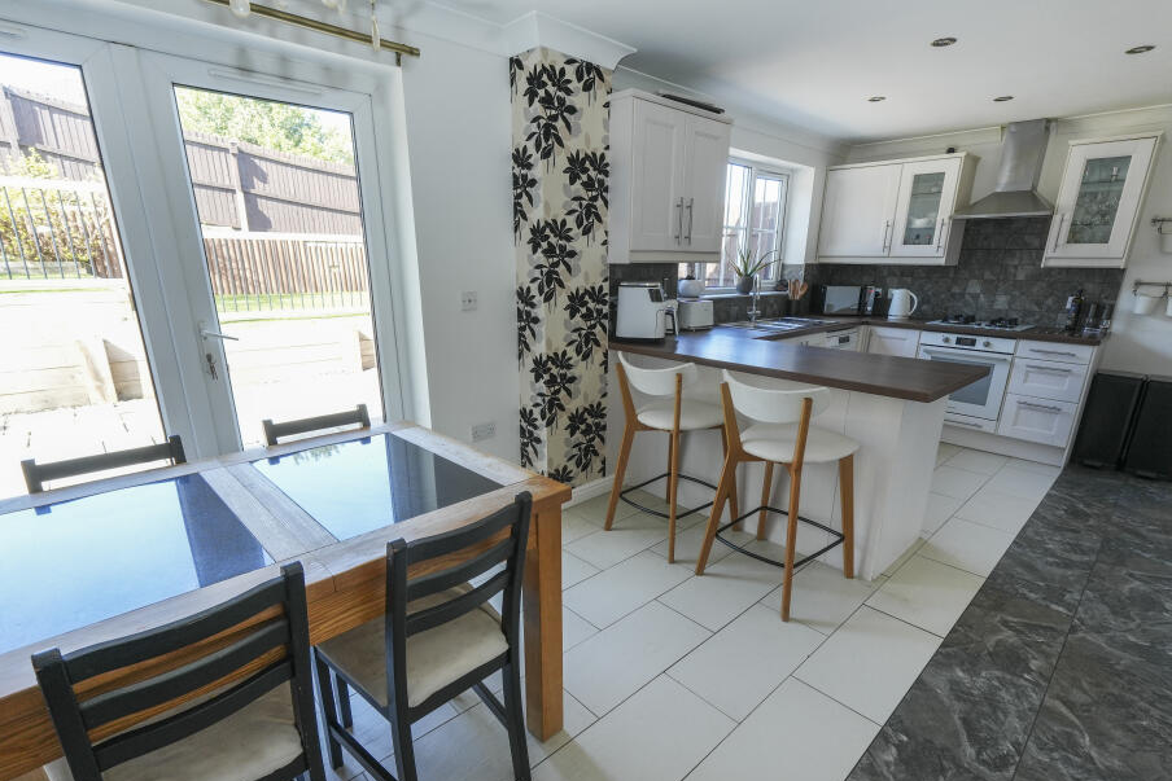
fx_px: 553
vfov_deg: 70.3
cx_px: 602
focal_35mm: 17
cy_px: 432
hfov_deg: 93.2
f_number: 4
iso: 200
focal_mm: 10
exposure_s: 1/60
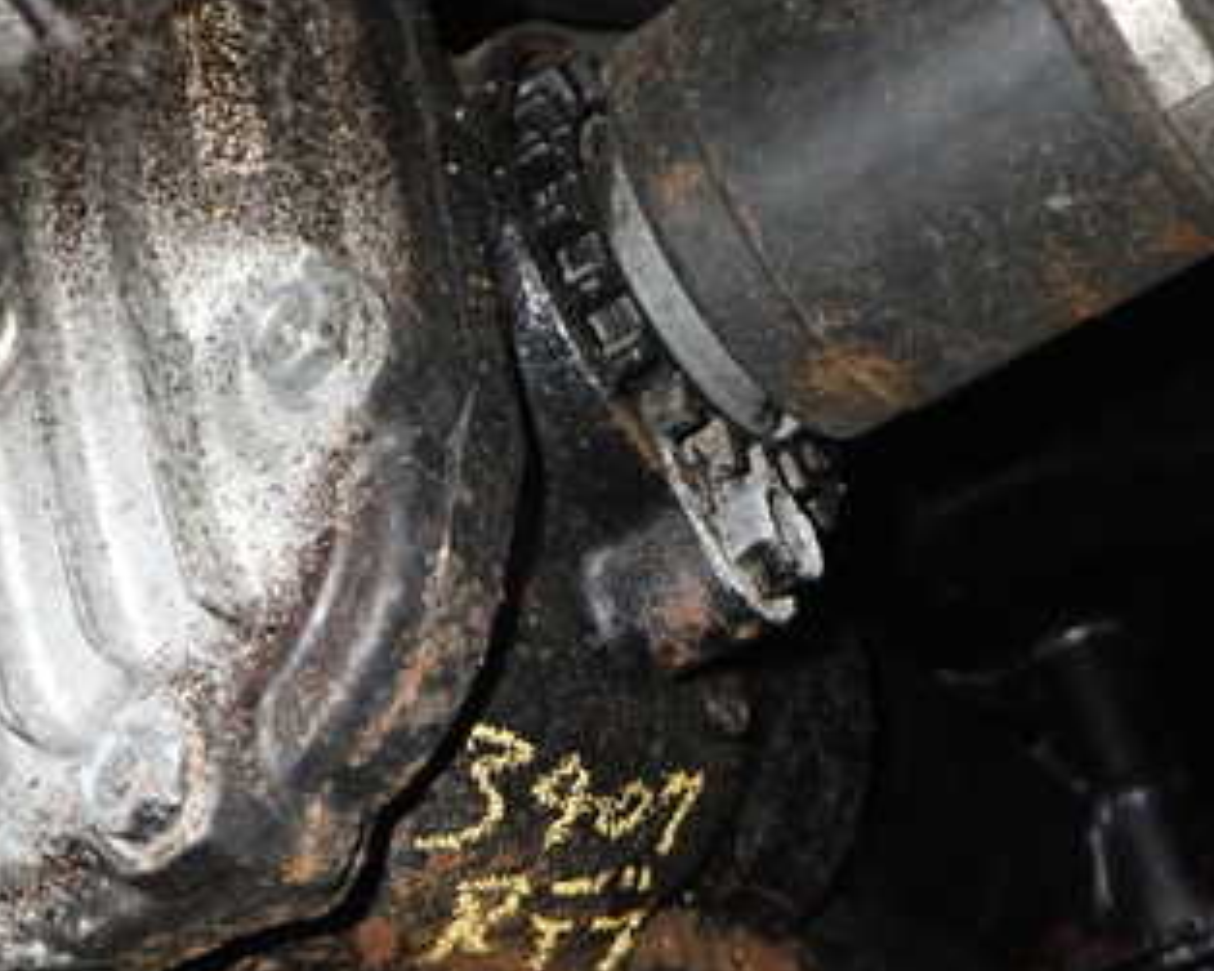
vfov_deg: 27.1
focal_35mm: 56
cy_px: 487
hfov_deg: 33.2
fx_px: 2011
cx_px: 375
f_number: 6.3
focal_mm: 5.4
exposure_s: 1/30
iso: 400
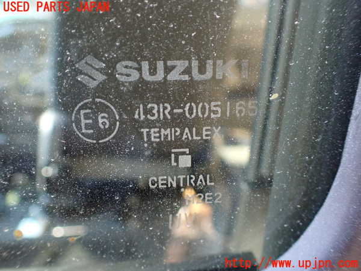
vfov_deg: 46.8
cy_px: 136
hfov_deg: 60.0
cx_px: 180
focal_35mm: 30
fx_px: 313
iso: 800
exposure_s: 1/100
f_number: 2.3
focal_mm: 5.4
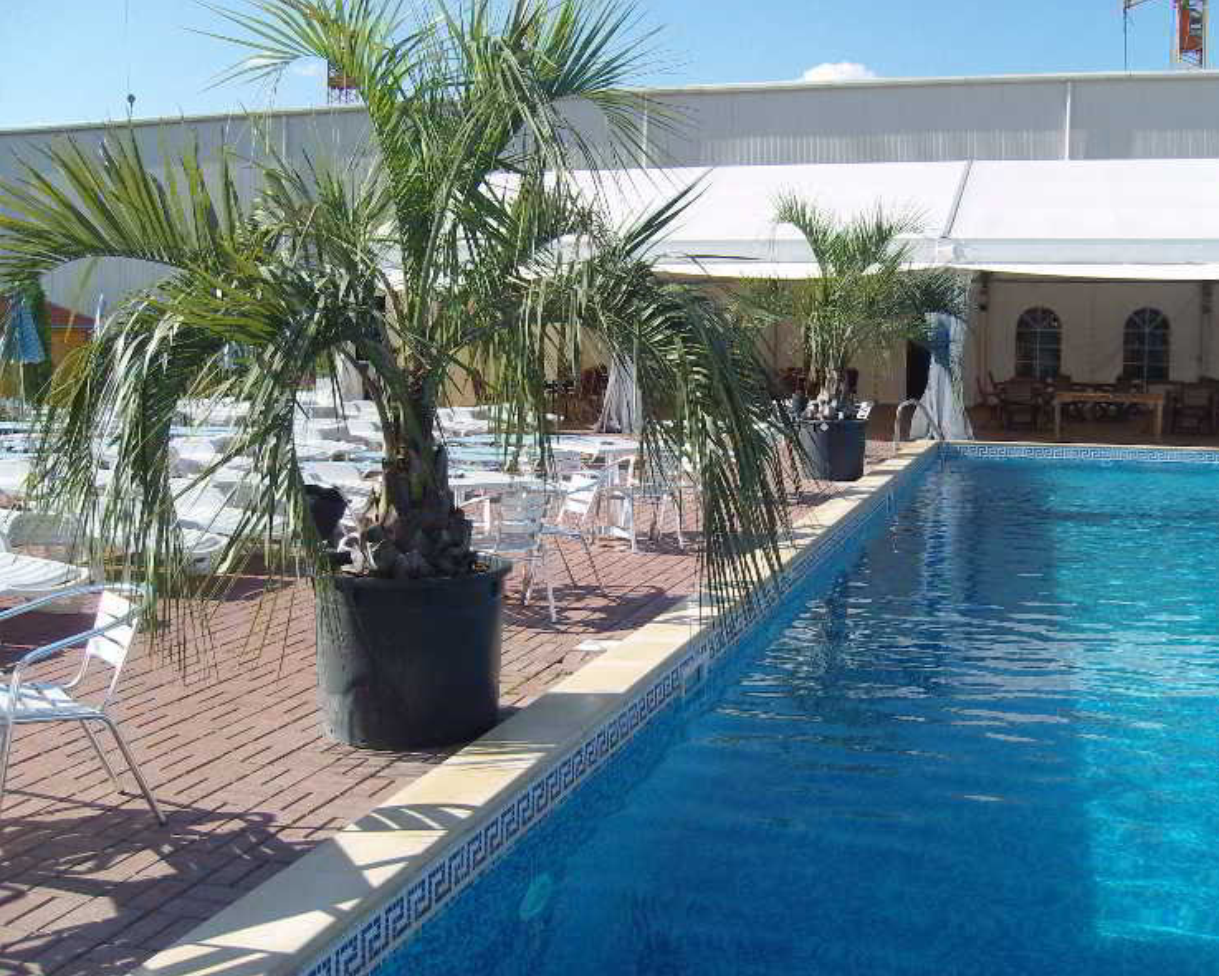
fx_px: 1299
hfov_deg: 50.2
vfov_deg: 41.2
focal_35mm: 36
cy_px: 493
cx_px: 660
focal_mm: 7.3
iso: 100
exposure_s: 1/200
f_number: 7
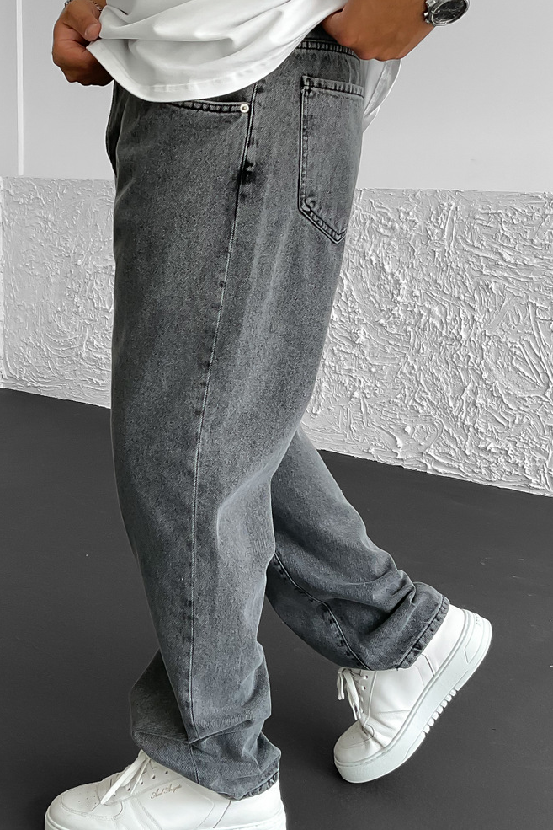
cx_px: 213
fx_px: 1129
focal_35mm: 49
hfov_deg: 27.5
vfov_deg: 40.3
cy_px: 369
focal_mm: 3
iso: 25
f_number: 1.8
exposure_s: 1/120
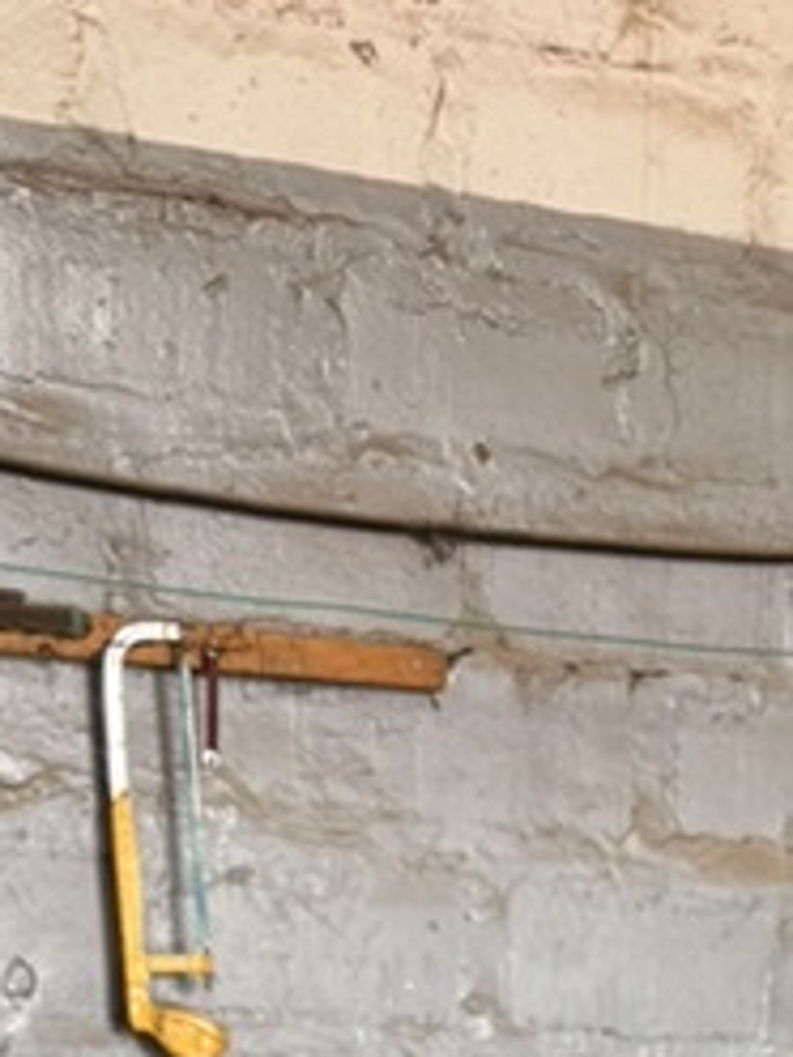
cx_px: 836
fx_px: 3024
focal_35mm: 99
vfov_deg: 15.7
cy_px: 2114
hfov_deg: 14.6
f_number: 1.78
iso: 125
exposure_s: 1/50
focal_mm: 6.76
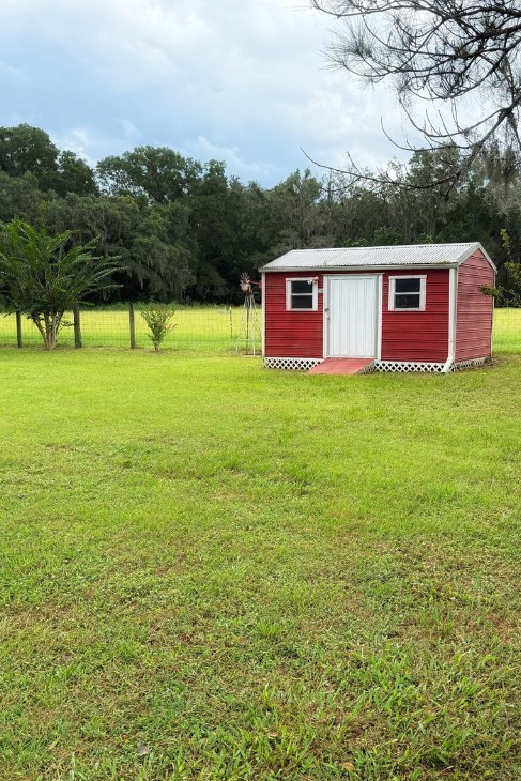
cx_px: 300
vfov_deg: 54.4
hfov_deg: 37.8
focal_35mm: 35
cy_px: 407
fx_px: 759
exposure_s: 1/1812
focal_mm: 6.76
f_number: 1.78
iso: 100
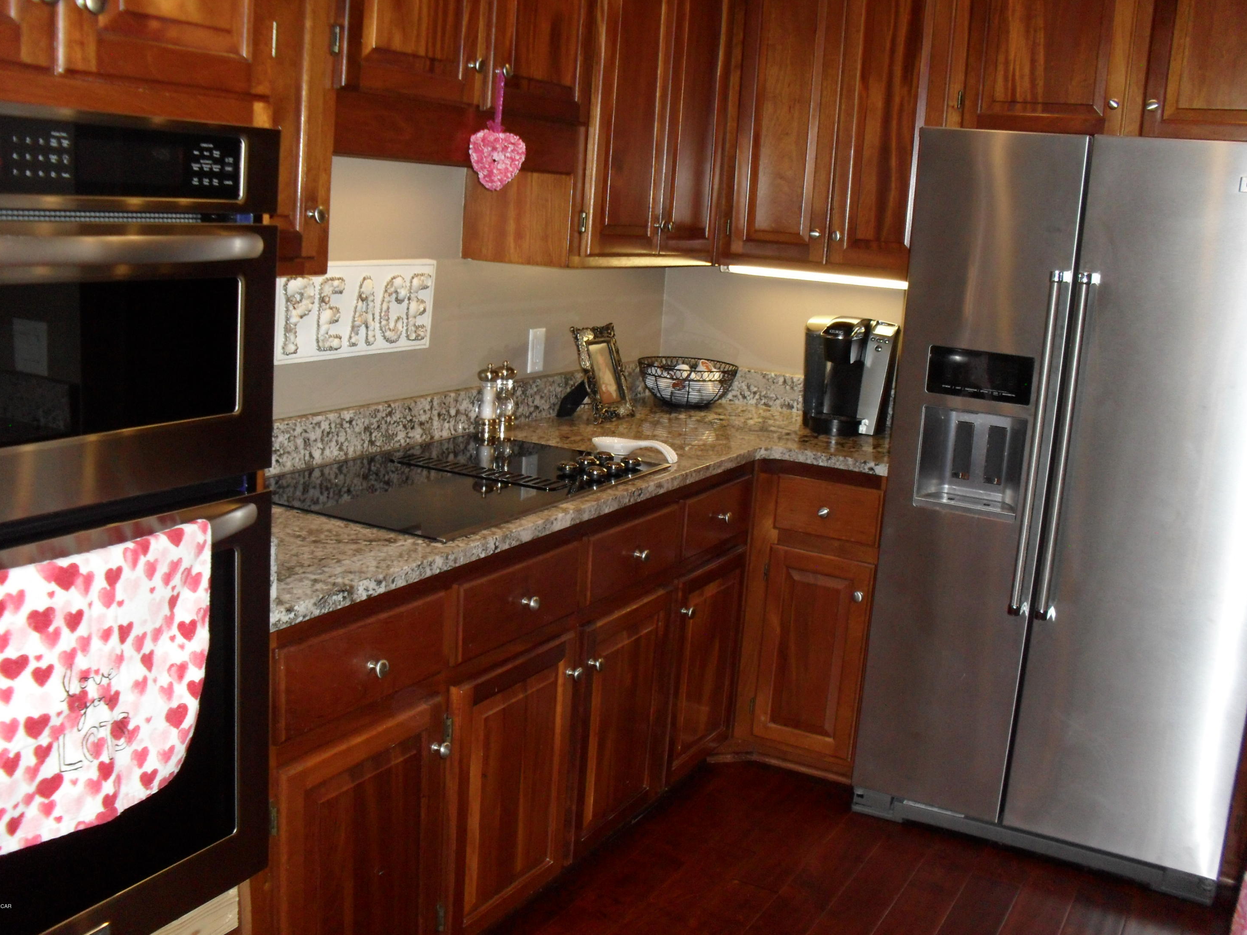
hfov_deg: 51.4
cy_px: 456
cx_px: 619
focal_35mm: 36
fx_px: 1297
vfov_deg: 39.7
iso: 240
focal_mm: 6.3
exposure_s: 1/45
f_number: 3.2
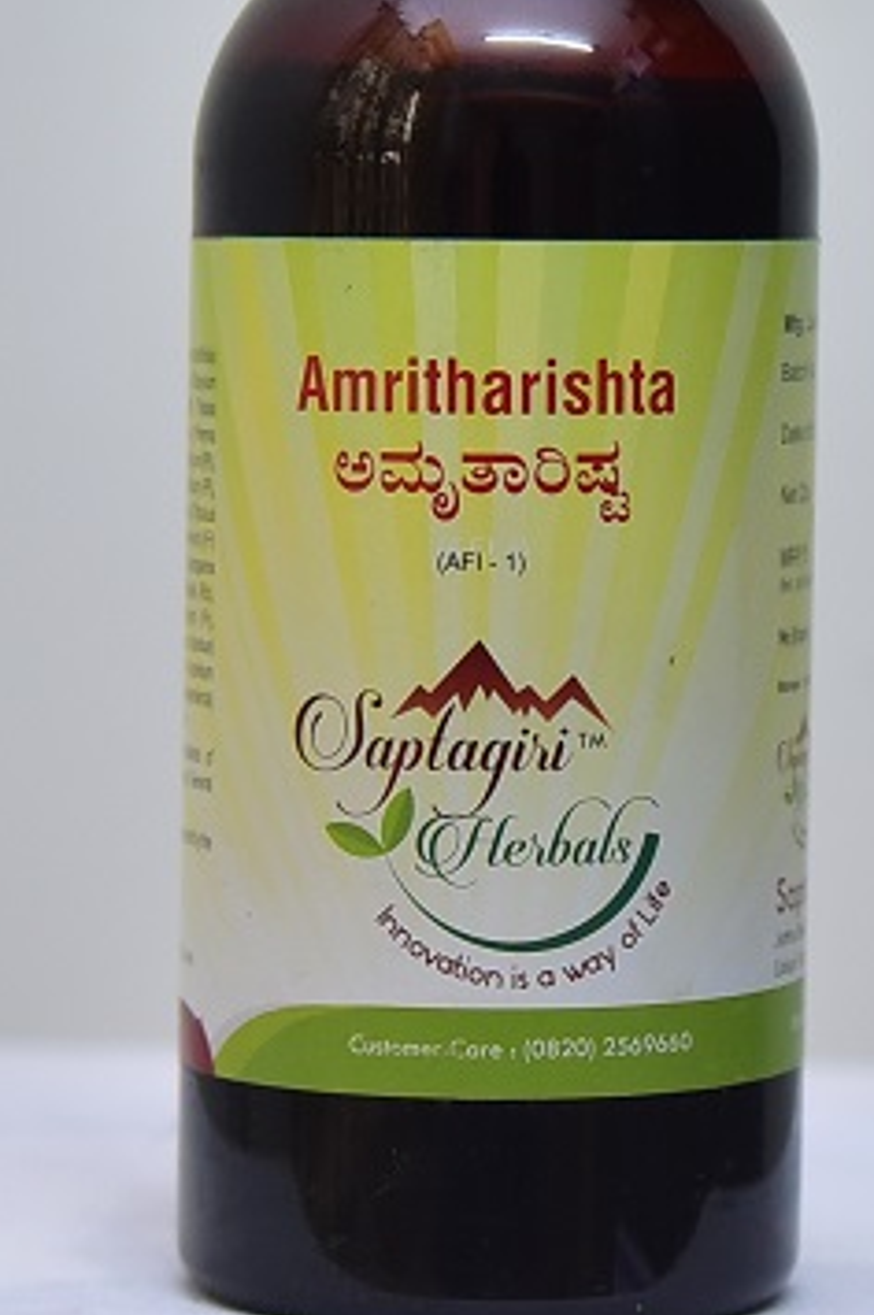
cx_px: 515
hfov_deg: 18.4
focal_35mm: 74
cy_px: 430
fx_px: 2700
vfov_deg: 27.2
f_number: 4
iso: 1250
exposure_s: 1/125
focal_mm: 50
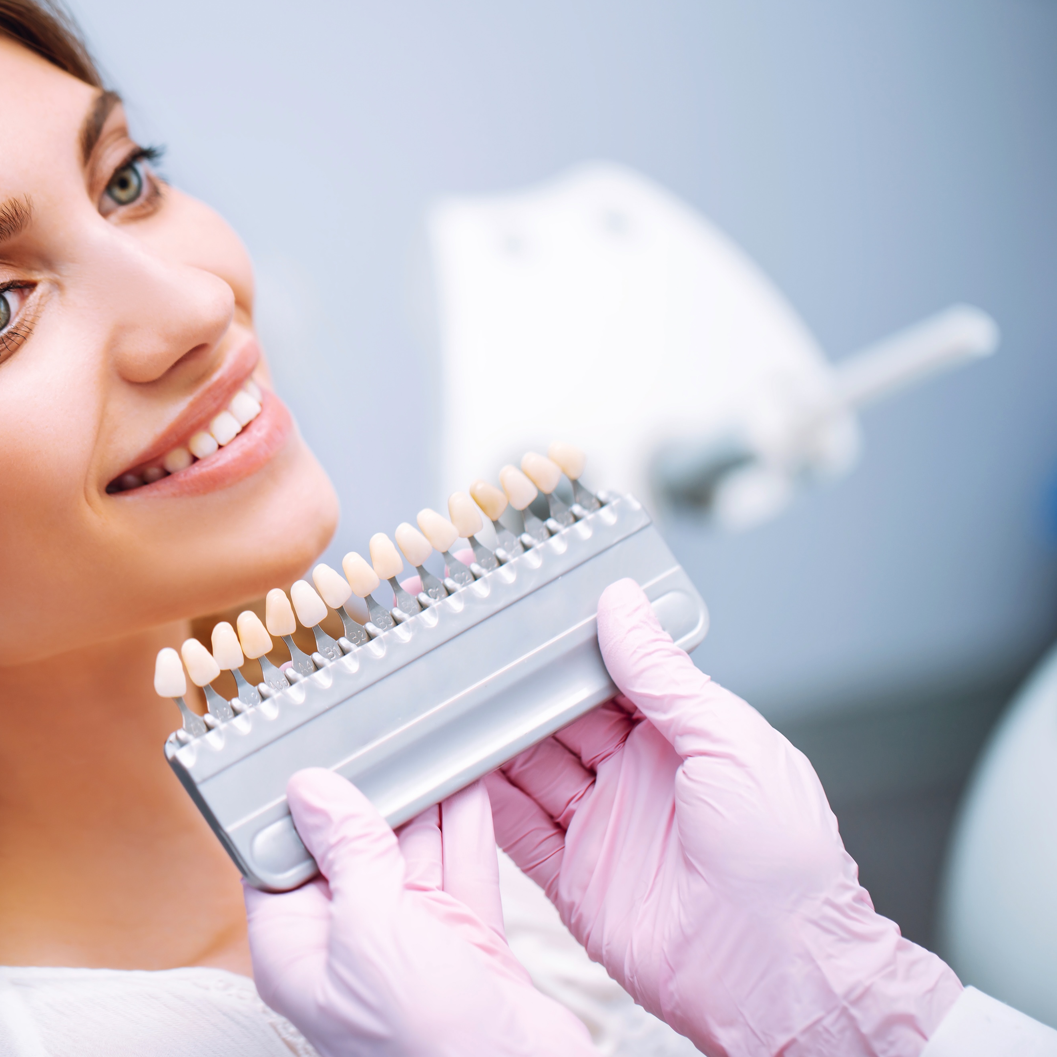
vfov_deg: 13.6
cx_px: 287
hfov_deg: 13.6
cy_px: 529
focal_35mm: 128
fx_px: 4422
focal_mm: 100
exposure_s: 1/200
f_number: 2.8
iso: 160
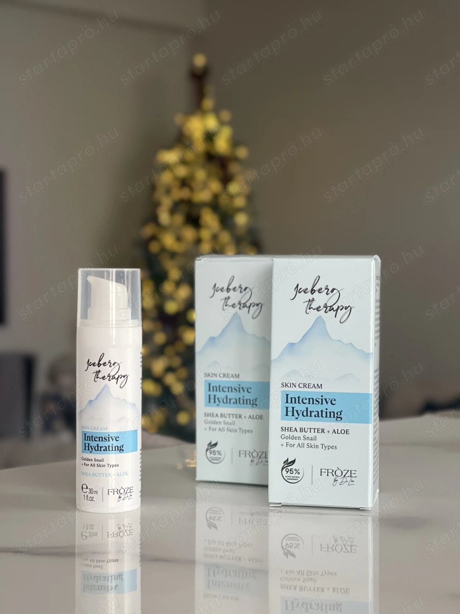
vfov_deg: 30.3
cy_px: 307
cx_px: 230
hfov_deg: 22.9
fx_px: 1134
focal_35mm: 64
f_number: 2.2
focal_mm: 7.5
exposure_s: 1/121
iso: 160
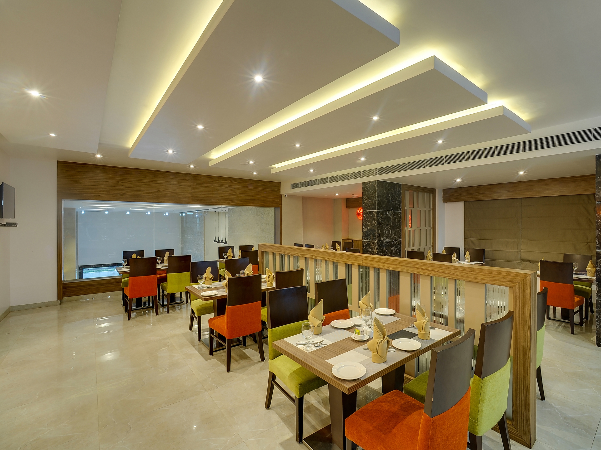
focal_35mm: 16
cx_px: 328
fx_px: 278
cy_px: 221
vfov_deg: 78.1
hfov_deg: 94.2
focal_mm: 14
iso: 200
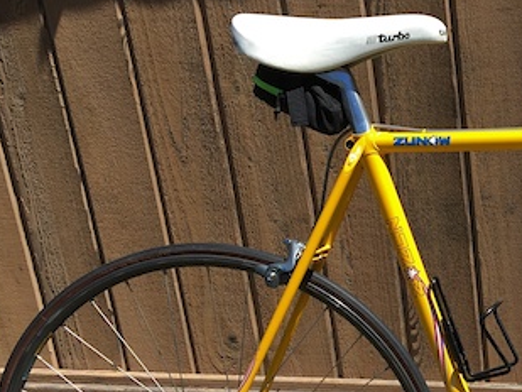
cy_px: 345
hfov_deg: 24.0
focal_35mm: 75
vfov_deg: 19.3
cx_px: 600
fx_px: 1131
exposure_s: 1/1099
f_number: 2.2
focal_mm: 4.15
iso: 25
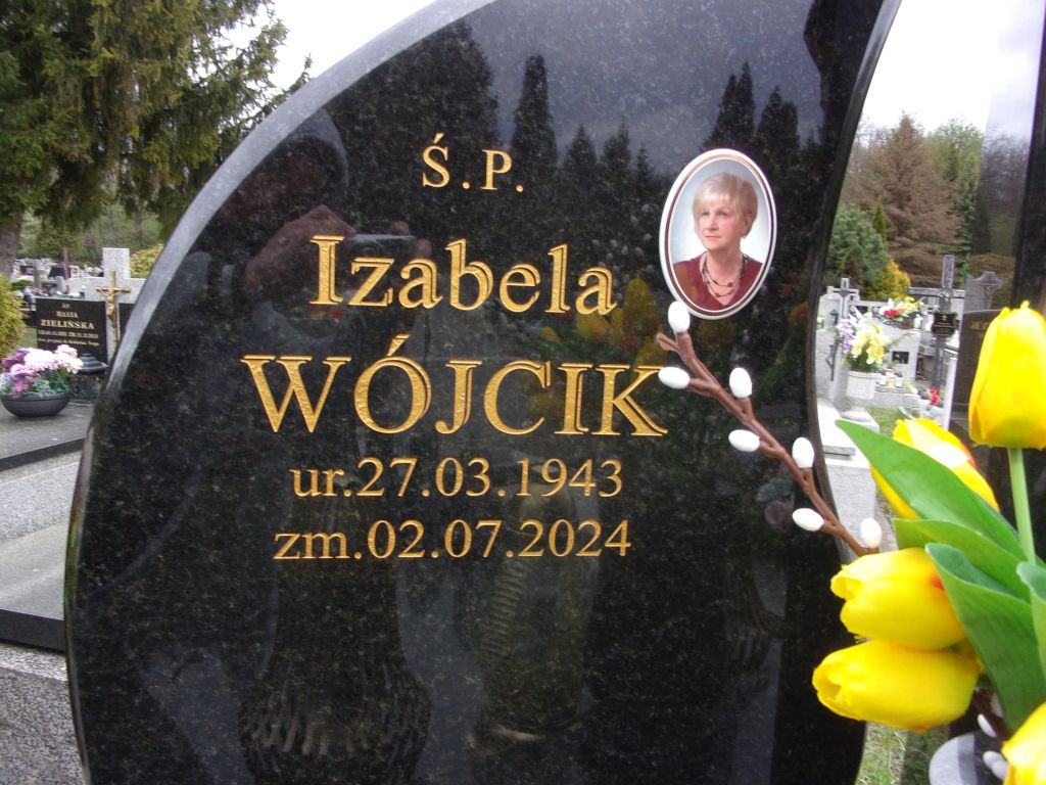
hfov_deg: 63.4
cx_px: 523
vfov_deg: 49.7
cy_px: 392
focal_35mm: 28
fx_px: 846
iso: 80
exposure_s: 1/70
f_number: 3.9
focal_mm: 5.1
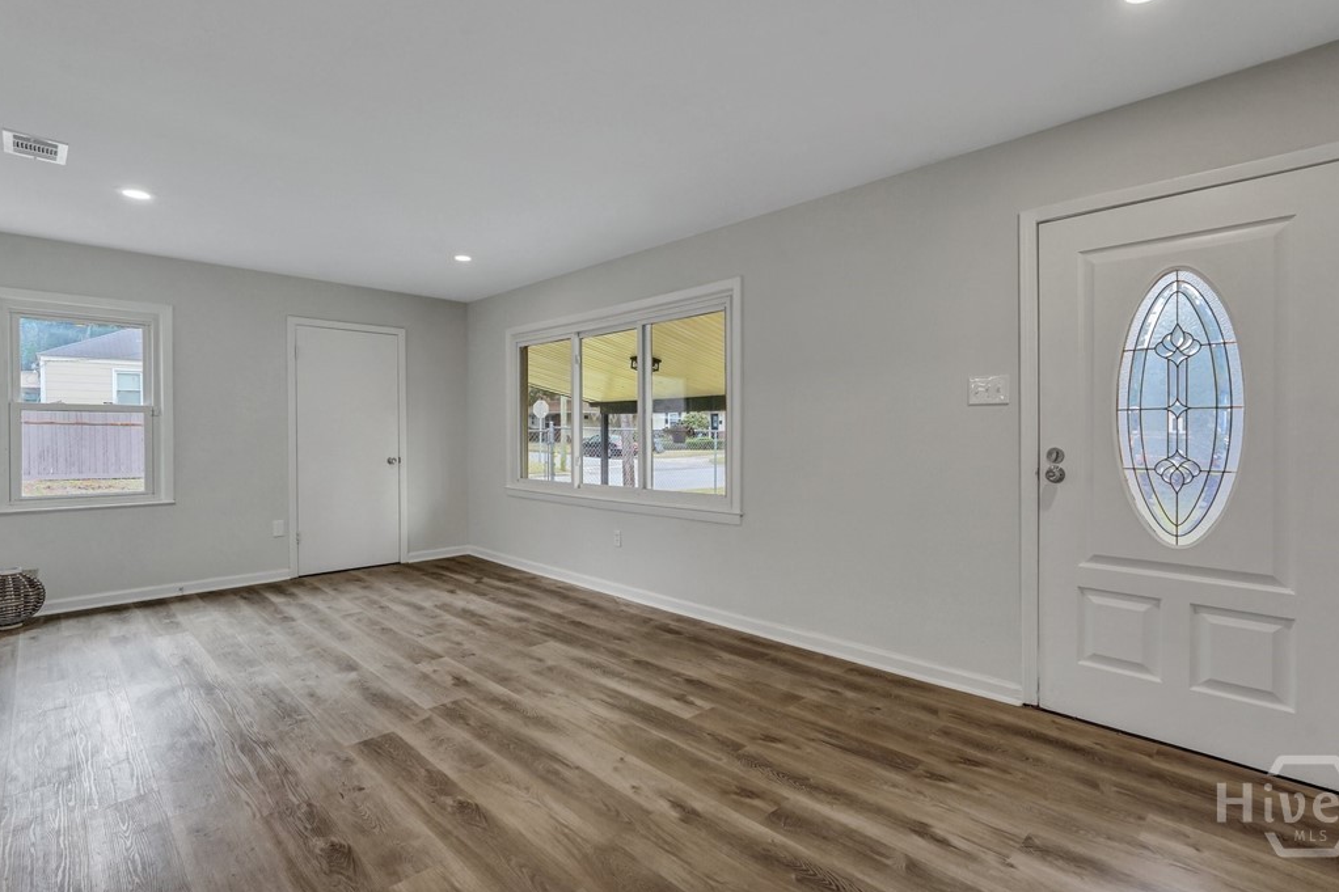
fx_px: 652
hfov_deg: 91.5
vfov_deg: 68.7
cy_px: 428
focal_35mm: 18
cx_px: 675
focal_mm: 16.5
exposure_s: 1/10
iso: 320
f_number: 9
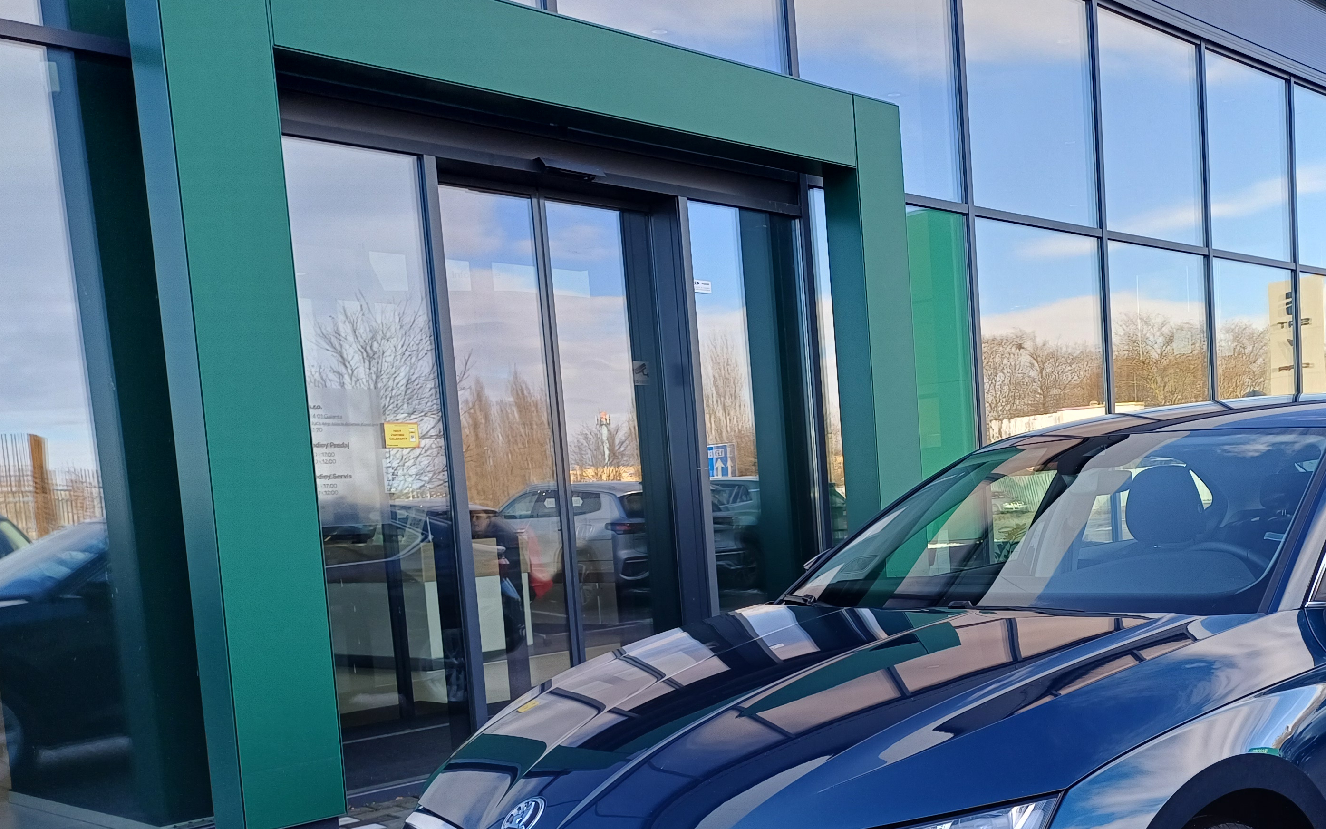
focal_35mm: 38
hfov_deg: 50.0
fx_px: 1373
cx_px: 947
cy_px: 611
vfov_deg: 33.0
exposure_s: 1/254
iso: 50
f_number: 1.8
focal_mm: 4.65
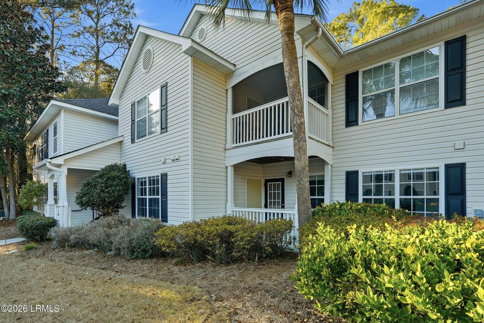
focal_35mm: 16
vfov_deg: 72.1
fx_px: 222
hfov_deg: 95.0
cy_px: 162
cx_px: 242
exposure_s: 1/1000
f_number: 9
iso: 320
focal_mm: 16.5
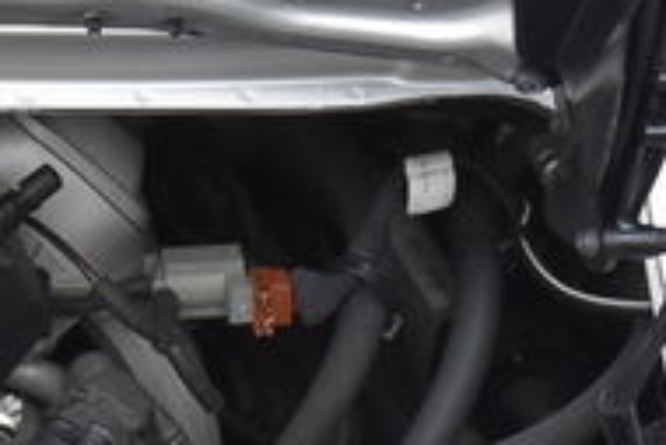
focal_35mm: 176
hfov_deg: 11.0
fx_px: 3259
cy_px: 251
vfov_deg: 7.8
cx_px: -449
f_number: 5
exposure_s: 1/100
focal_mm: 29
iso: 800
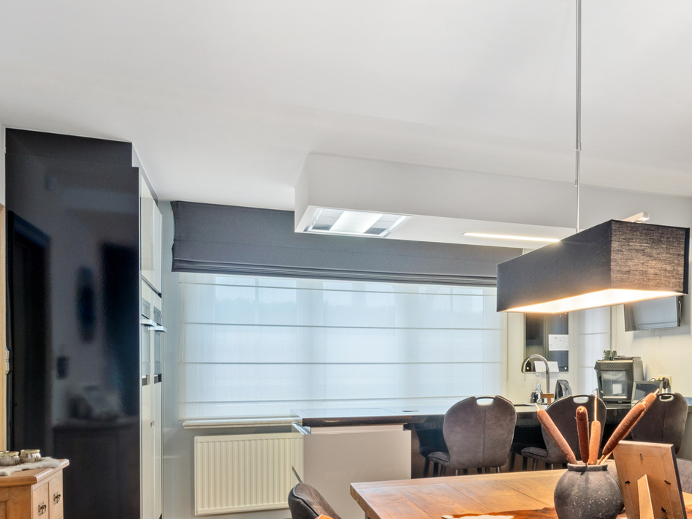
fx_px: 780
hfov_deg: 41.0
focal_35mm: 39
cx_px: 710
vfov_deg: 36.2
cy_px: 374
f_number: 11
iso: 250
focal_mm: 16
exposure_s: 6
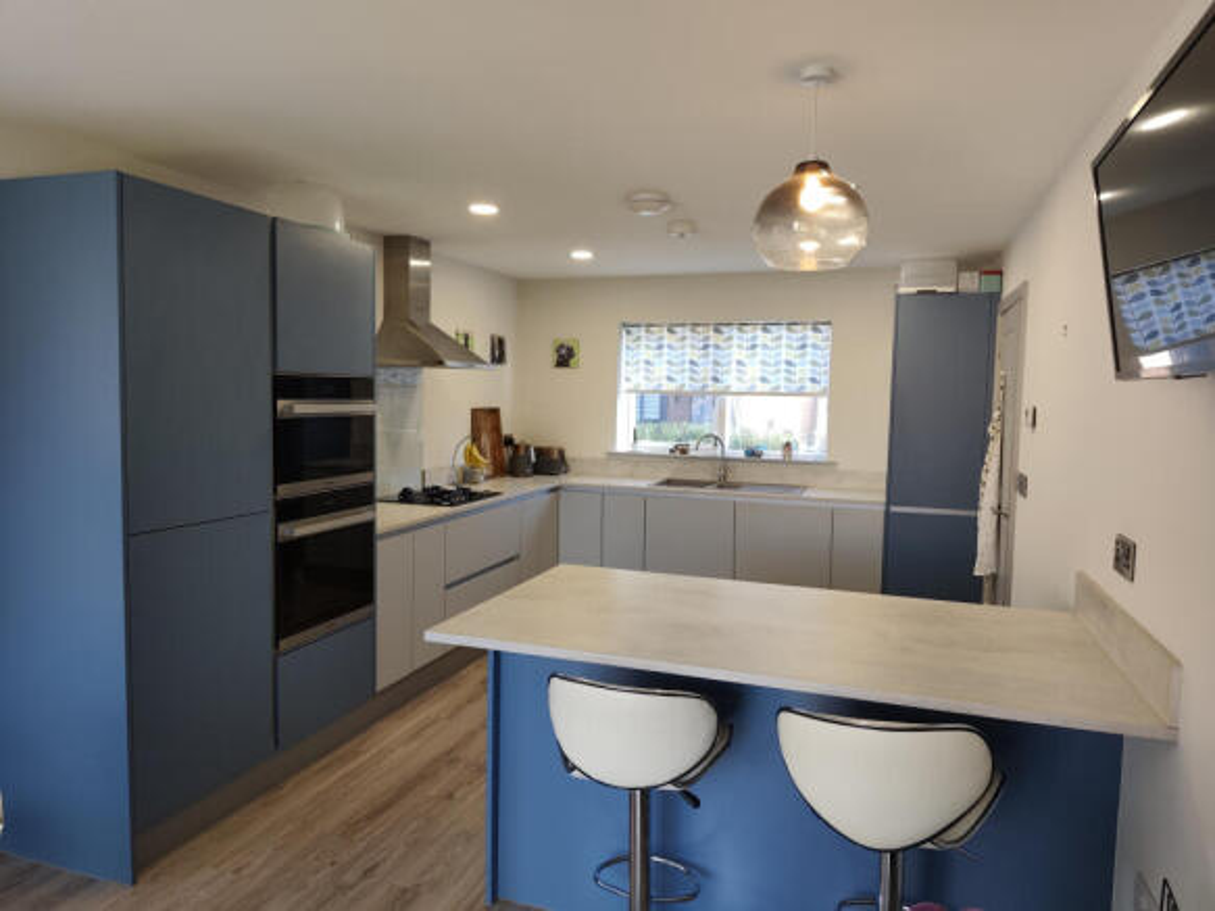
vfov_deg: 58.9
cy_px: 456
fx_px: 807
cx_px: 608
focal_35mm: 23
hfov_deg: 73.9
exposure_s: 1/100
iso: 250
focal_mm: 6.19
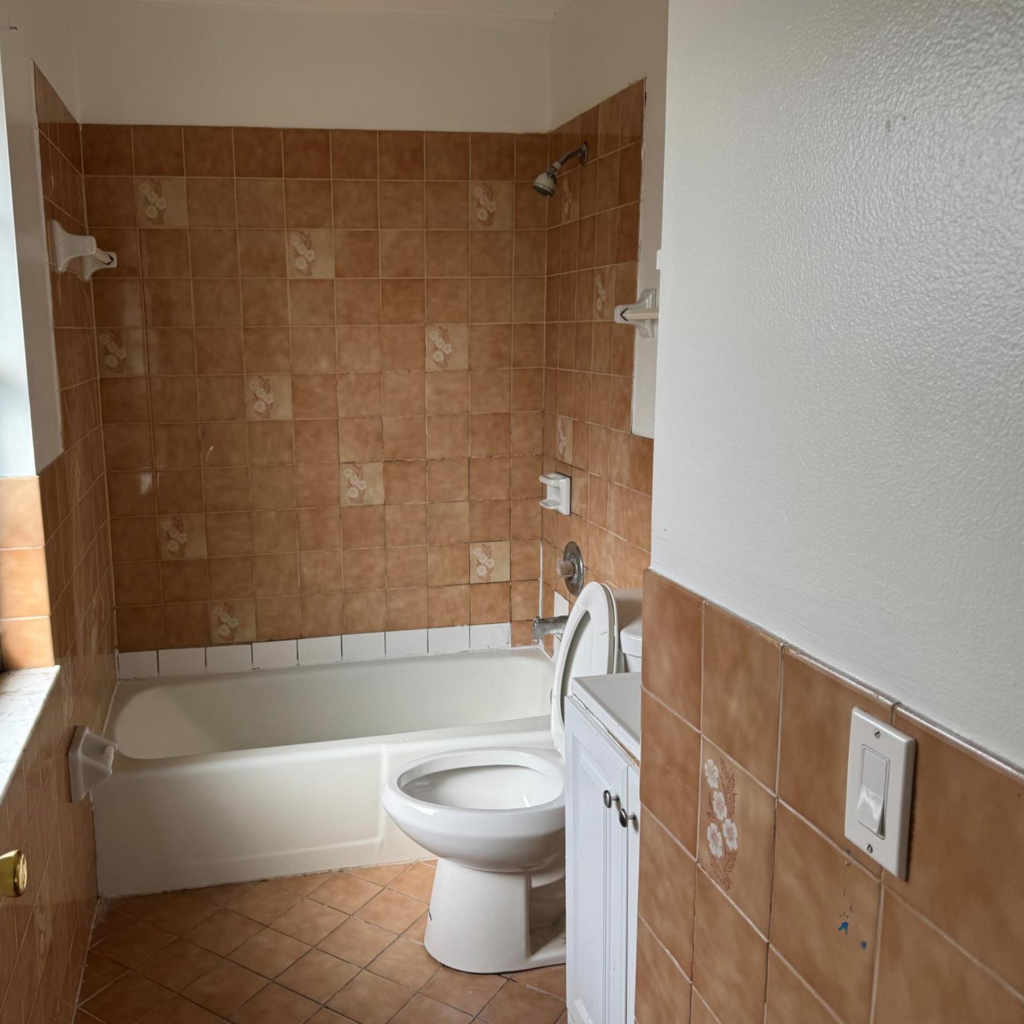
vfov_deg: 55.6
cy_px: 512
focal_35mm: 29
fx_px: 971
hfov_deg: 55.2
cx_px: 410
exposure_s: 1/209
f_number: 1.78
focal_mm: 6.76
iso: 64
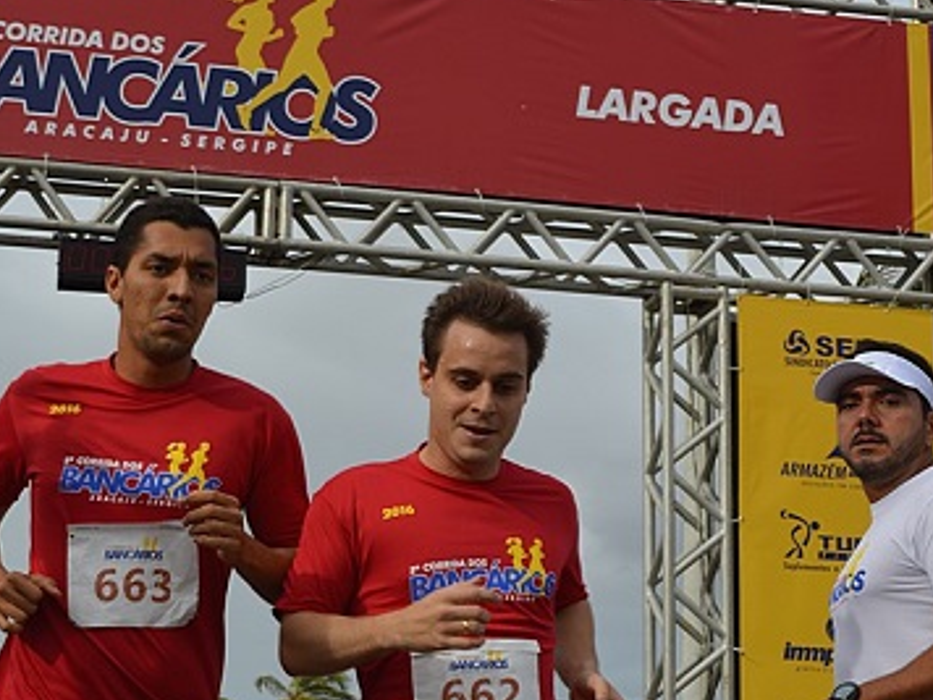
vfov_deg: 19.9
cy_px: 447
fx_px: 1995
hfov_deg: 26.2
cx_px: 317
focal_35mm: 74
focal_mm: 30
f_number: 8
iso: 100
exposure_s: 1/250
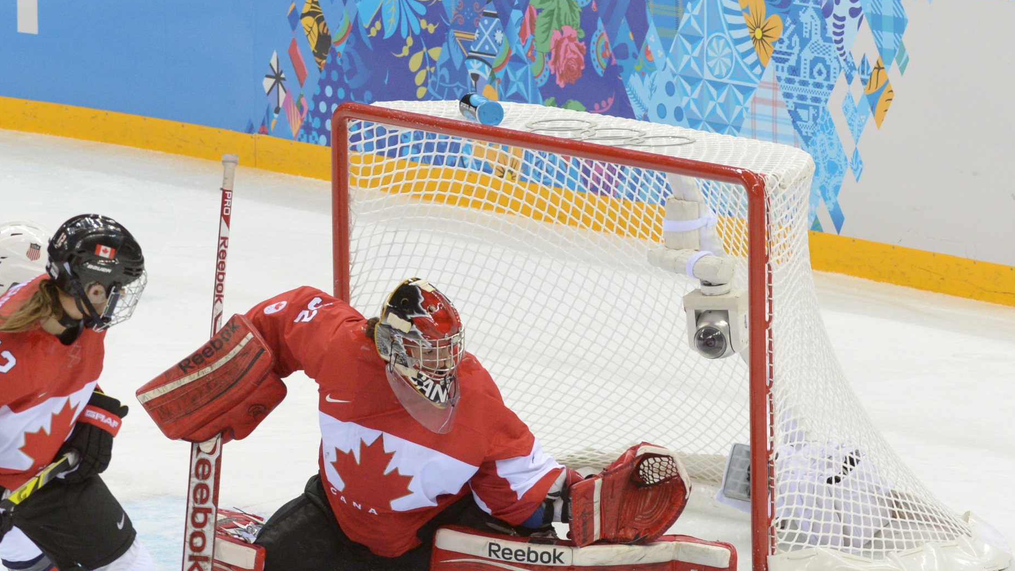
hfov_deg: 5.1
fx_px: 11303
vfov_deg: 2.9
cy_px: 486
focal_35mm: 420
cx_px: 461
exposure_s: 1/1000
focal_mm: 200
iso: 2500
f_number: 5.6
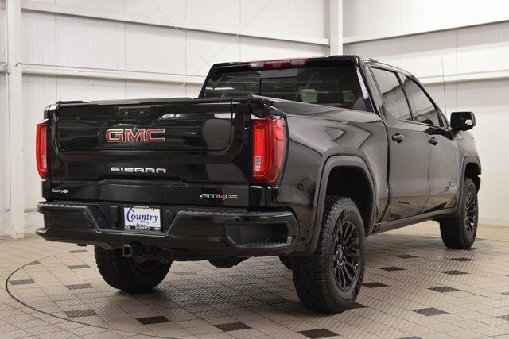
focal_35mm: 52
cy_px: 170
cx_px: 254
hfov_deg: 37.8
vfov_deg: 25.8
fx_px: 742
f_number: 7.1
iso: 900
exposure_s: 1/30
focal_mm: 35
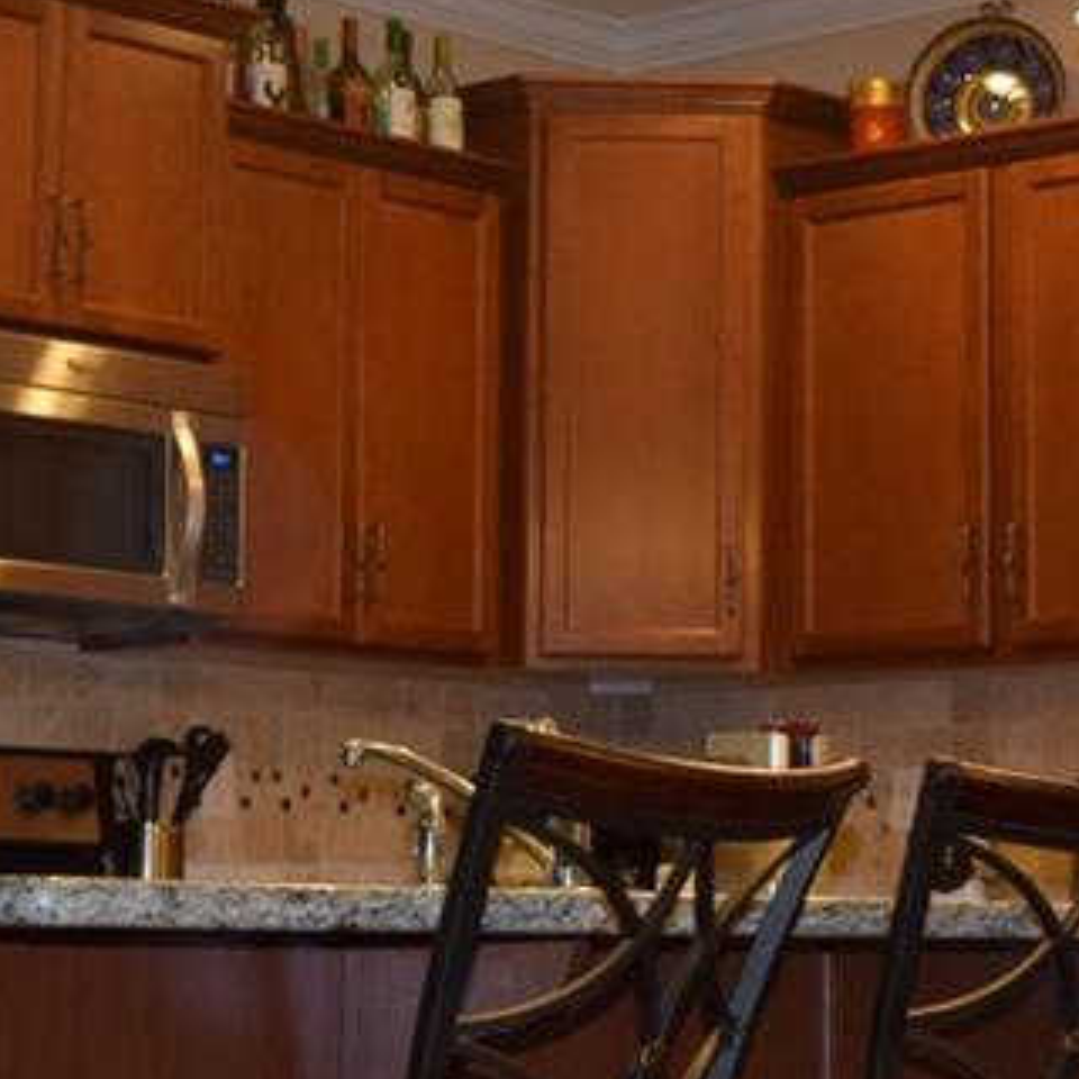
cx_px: 499
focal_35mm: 106
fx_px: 3738
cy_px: 620
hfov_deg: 16.4
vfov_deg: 16.4
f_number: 4.5
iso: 800
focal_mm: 26
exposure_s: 1/80
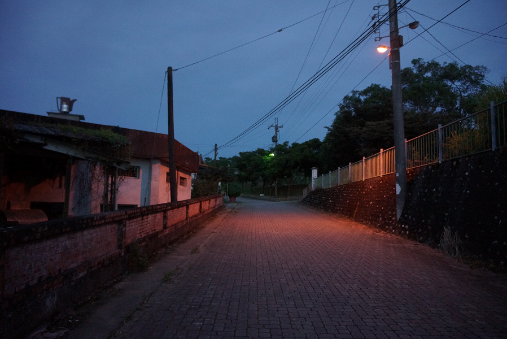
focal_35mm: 27
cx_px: 254
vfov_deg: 48.0
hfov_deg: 67.3
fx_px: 380
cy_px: 170
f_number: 3.5
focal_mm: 18
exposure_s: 1/80
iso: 1600
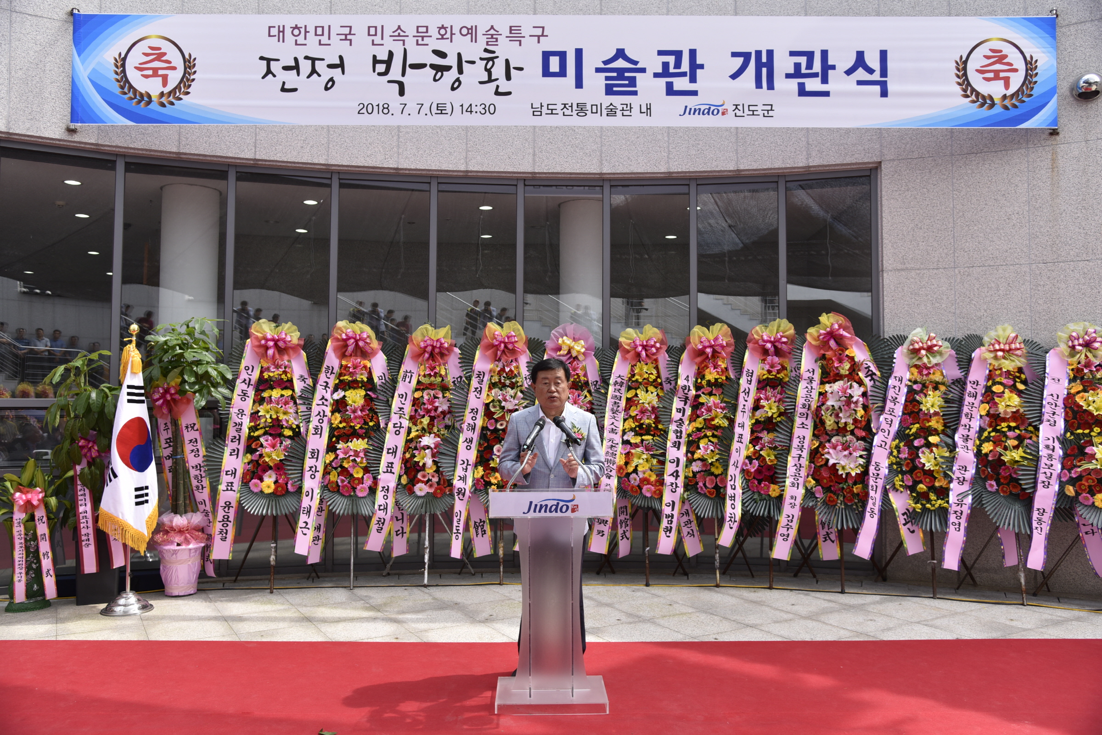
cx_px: 551
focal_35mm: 28
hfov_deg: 65.5
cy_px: 368
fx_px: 857
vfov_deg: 46.4
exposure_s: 1/200
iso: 100
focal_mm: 28
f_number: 5
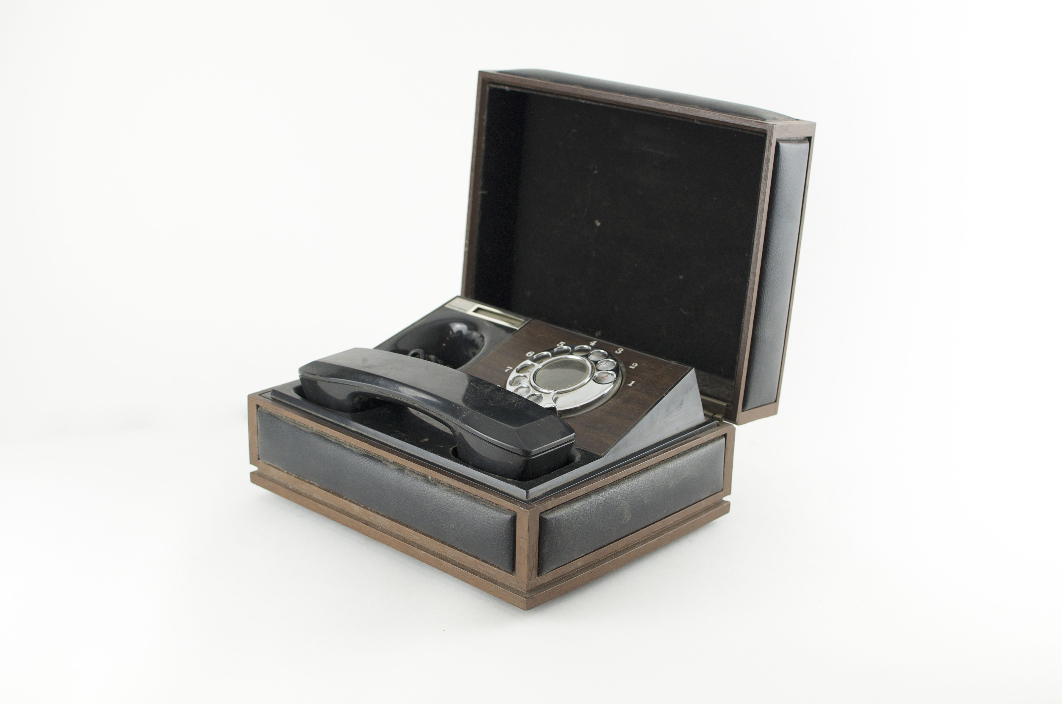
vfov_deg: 25.6
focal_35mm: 52
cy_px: 352
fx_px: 1546
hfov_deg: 37.9
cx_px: 531
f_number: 4
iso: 640
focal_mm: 35
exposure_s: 1/125
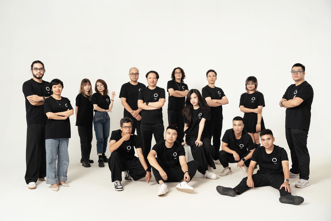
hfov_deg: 52.2
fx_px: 337
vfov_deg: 36.2
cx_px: 166
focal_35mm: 37
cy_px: 110
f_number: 4.5
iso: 160
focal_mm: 36.7
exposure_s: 1/160
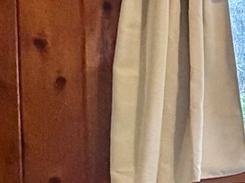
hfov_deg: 16.1
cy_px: 127
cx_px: 534
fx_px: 587
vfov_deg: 17.7
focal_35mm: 83
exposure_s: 1/60
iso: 500
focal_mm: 2.22
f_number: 2.2
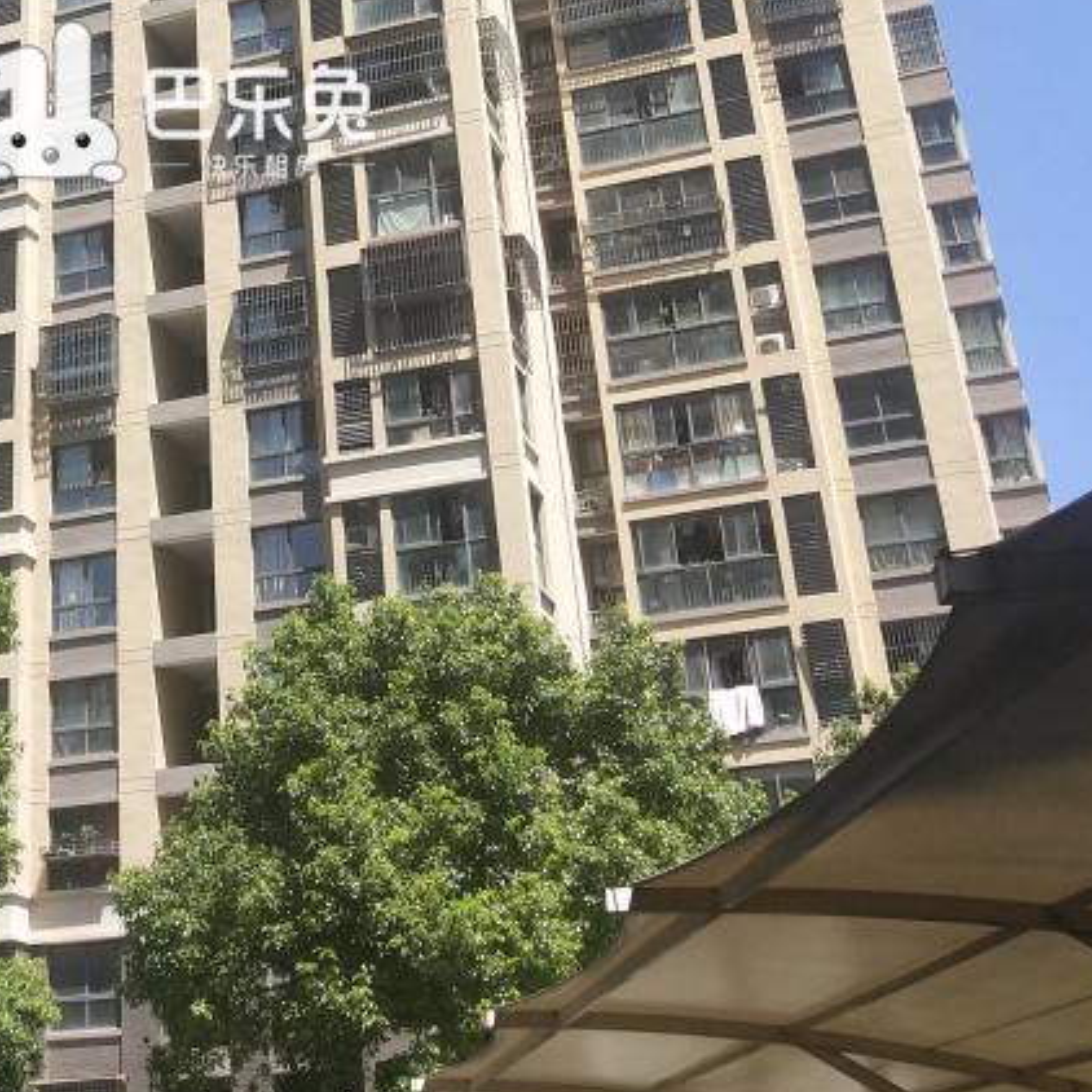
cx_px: 168
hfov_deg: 25.1
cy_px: 102
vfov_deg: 24.9
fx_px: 2391
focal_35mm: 67
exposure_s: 1/1227
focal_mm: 3.95
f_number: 1.8
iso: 50
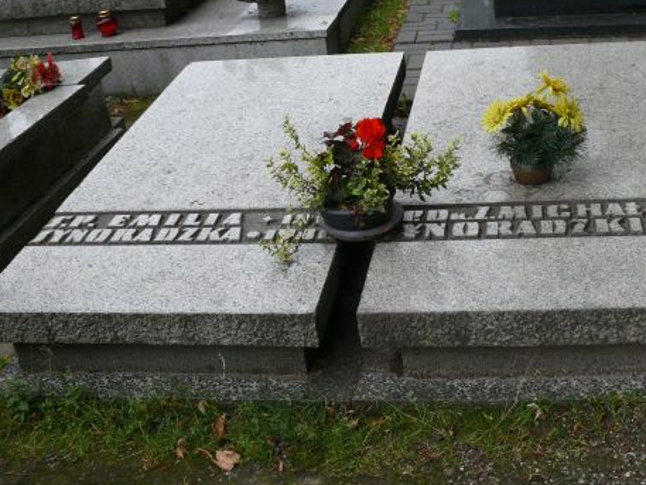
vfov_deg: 29.7
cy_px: 209
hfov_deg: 38.7
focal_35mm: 49
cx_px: 396
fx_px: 915
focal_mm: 7.4
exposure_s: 1/125
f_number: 4
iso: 100
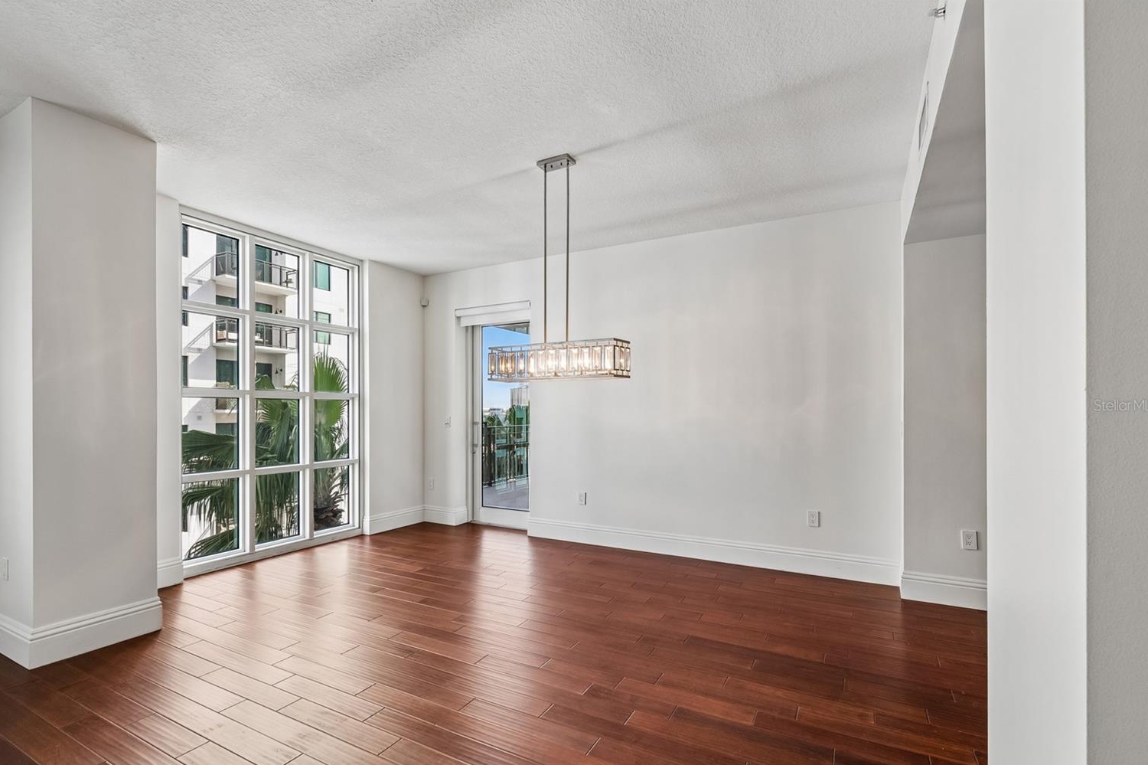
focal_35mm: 16
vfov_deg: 73.6
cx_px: 550
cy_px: 405
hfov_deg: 96.7
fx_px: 510
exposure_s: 1/30
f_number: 7.1
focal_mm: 10
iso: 100
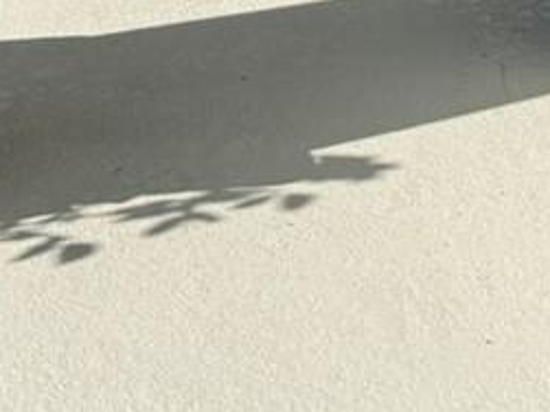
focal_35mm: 153
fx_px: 2430
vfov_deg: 8.8
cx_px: 399
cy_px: -548
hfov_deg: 12.9
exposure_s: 1/4975
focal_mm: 6.76
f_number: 1.78
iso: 80
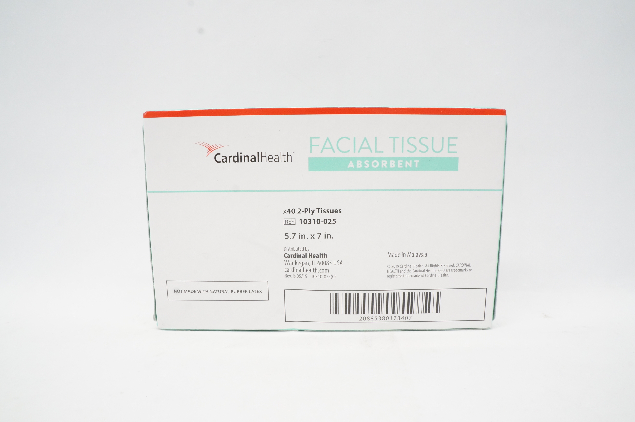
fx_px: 476
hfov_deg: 67.4
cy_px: 211
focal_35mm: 27
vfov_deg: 47.8
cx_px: 318
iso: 1600
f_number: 13
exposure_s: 1/25
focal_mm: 18
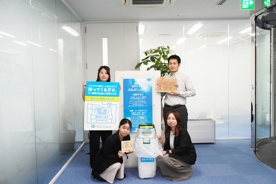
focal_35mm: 33
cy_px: 92
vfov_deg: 40.0
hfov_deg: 57.2
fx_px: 253
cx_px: 138
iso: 4000
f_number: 8
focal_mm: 22
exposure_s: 1/160
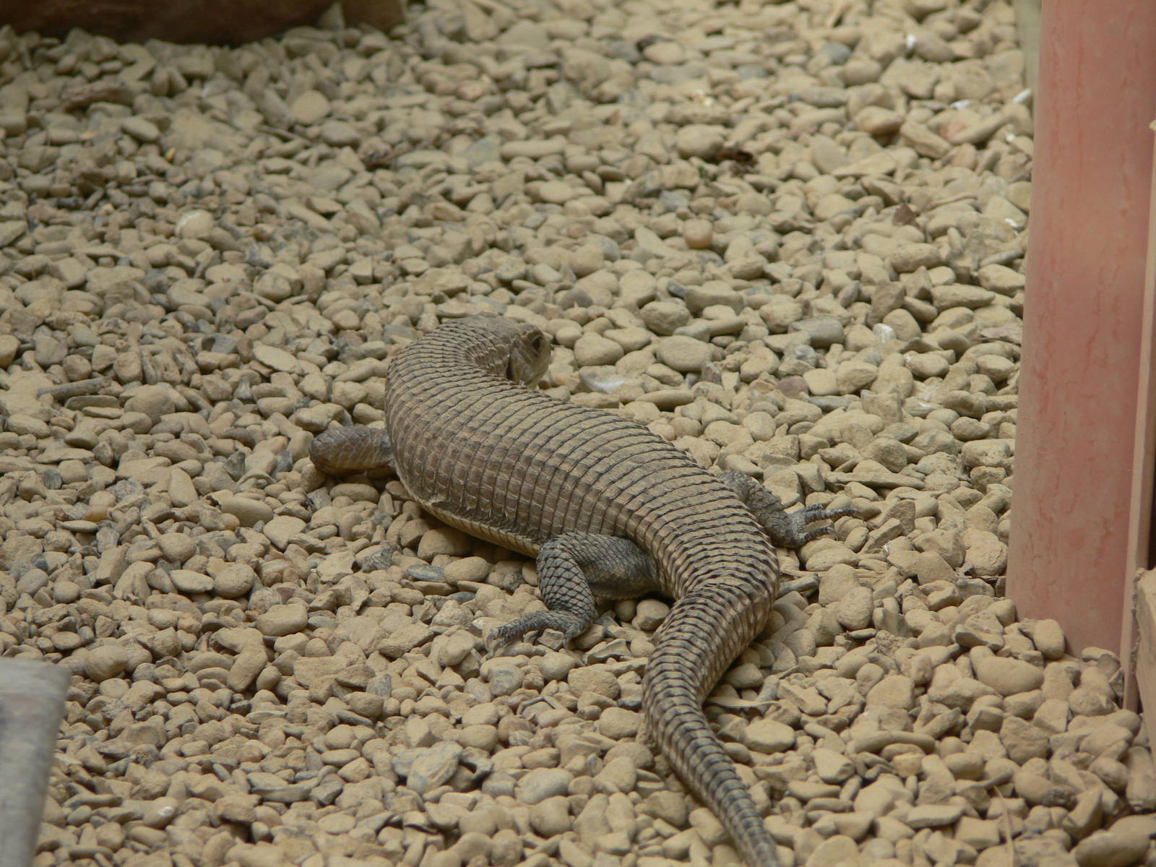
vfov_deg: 3.5
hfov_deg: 4.7
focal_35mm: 420
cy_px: 434
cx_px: 578
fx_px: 14026
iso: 80
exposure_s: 1/160
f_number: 5.6
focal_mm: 88.8
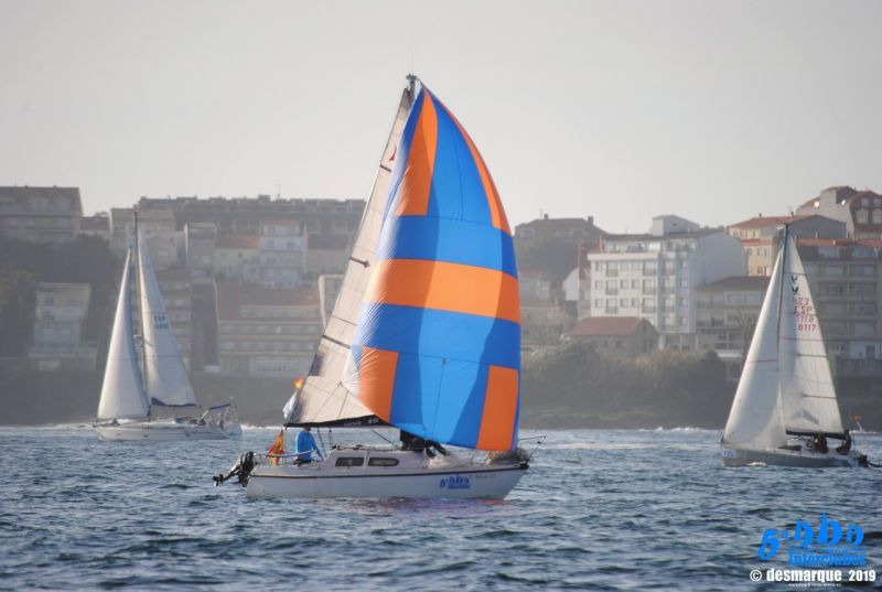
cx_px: 441
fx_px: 7365
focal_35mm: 300
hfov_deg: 6.9
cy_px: 296
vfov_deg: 4.6
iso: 200
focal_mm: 200
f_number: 5.6
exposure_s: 1/800
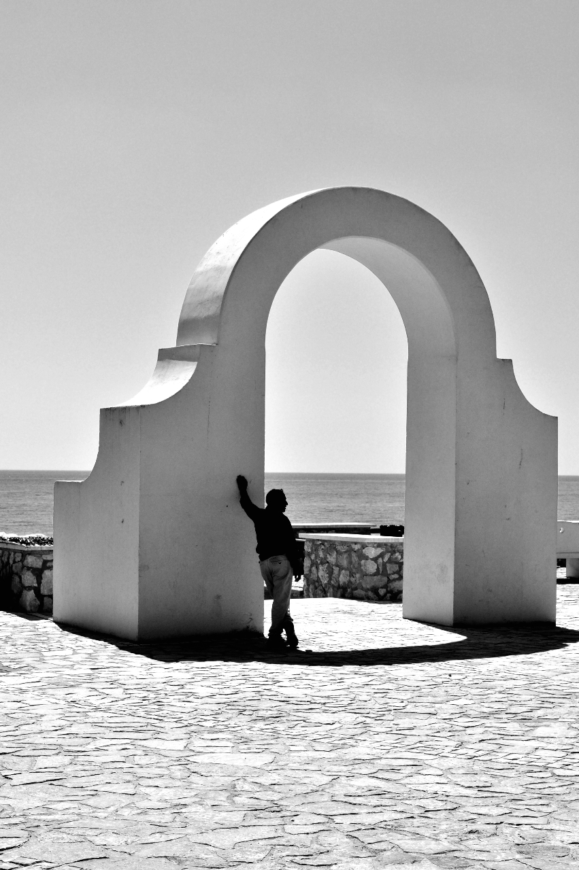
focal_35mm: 69
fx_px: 1668
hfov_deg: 19.7
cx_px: 290
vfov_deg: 29.3
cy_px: 435
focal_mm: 46
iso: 200
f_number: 13
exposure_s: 1/640
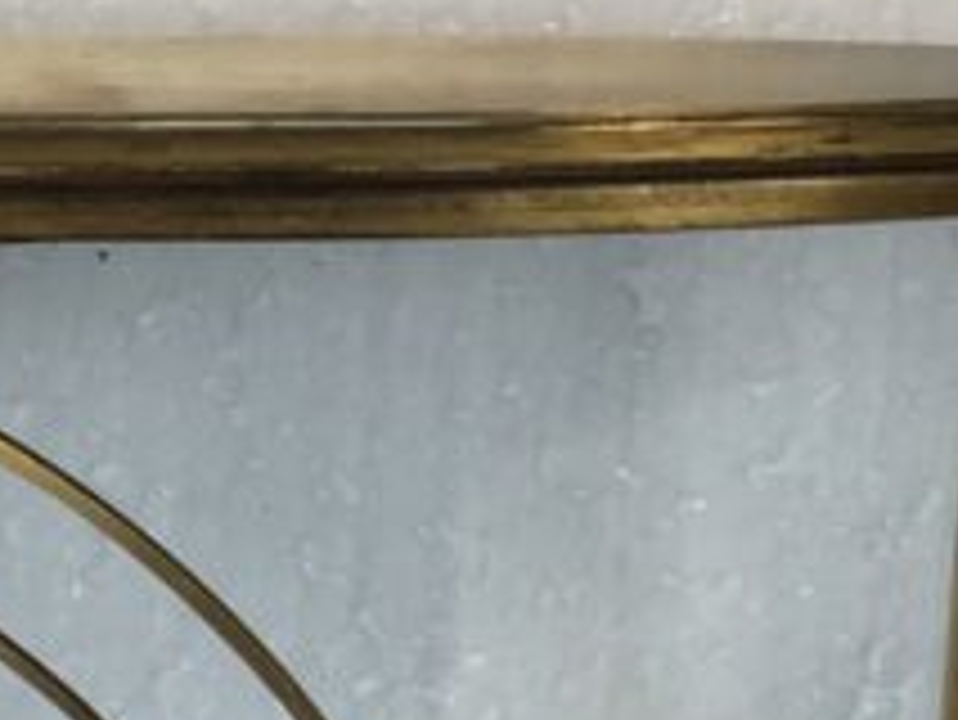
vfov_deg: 5.8
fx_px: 6923
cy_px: 1426
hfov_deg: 7.8
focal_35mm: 250
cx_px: -481
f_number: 2.4
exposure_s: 1/50
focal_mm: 6
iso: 40
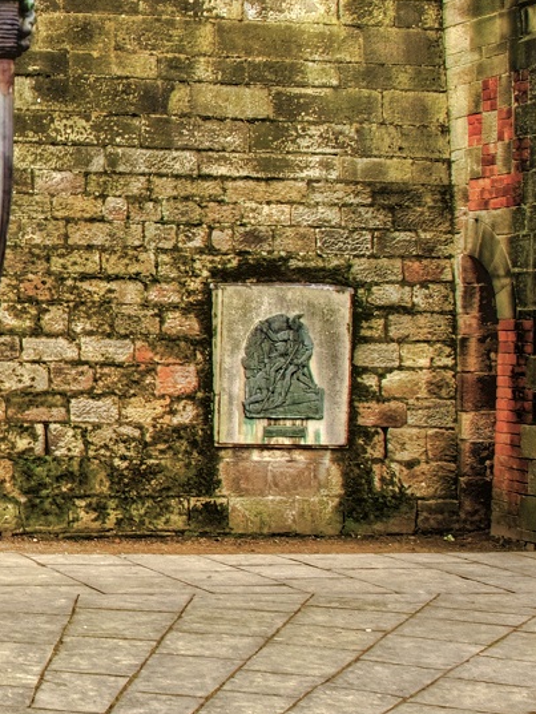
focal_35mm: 75
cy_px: 267
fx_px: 1548
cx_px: -404
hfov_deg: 16.6
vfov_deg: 25.9
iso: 100
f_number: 5
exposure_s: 1/30
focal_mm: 18
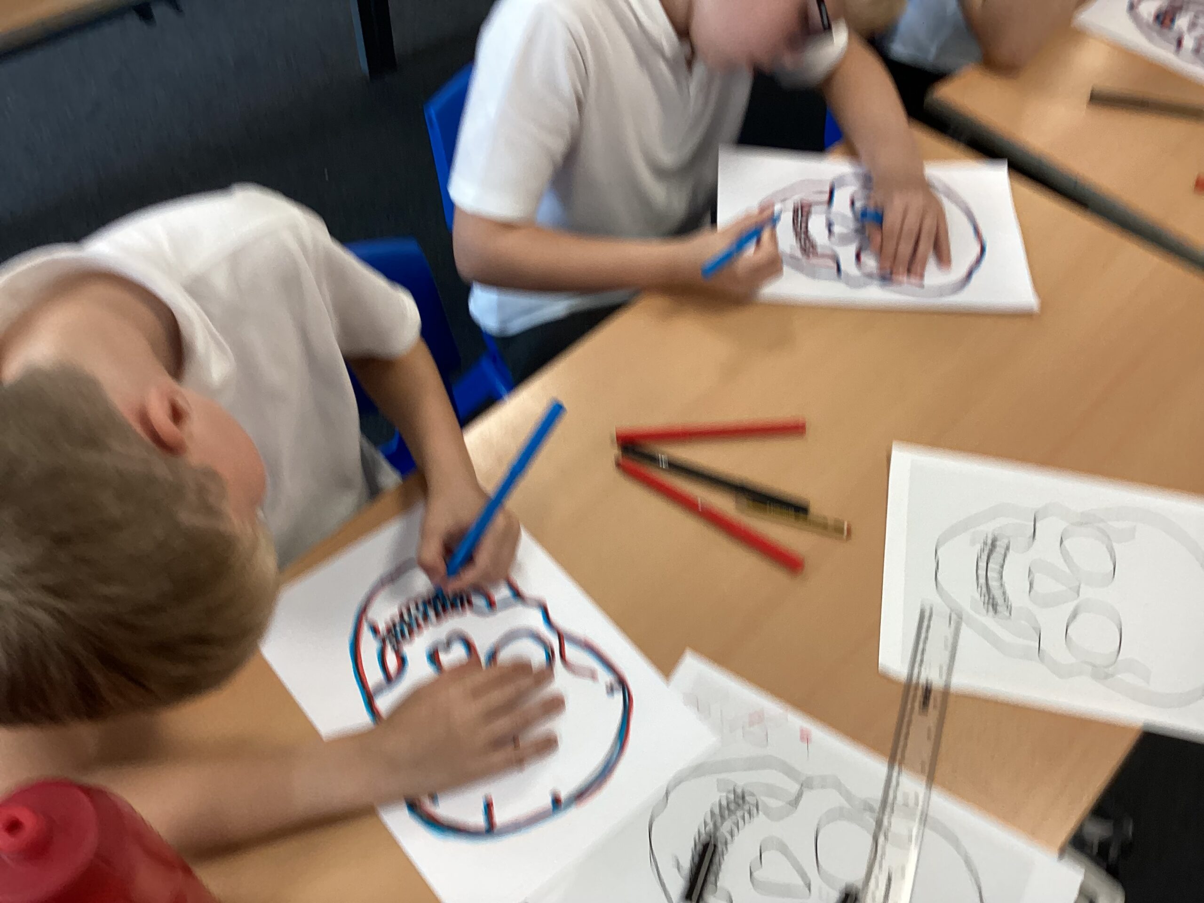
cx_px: 602
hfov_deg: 58.4
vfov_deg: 45.4
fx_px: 1078
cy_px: 452
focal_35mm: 31
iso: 80
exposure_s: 1/50
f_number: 2.4
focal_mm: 3.3
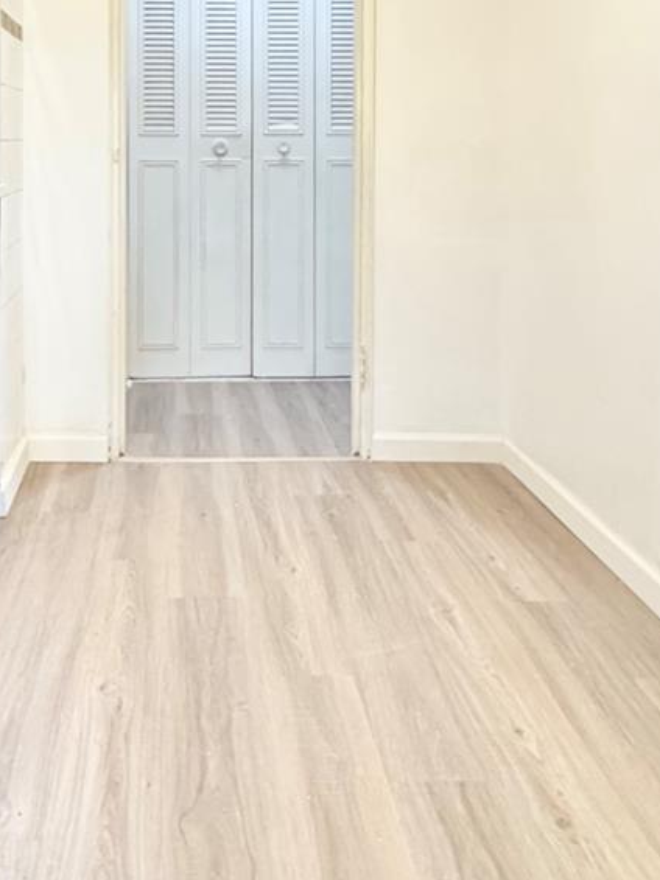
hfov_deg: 37.0
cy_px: 148
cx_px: 185
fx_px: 967
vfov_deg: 45.9
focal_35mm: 38
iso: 1000
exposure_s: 1/60
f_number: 2.2
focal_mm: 2.22
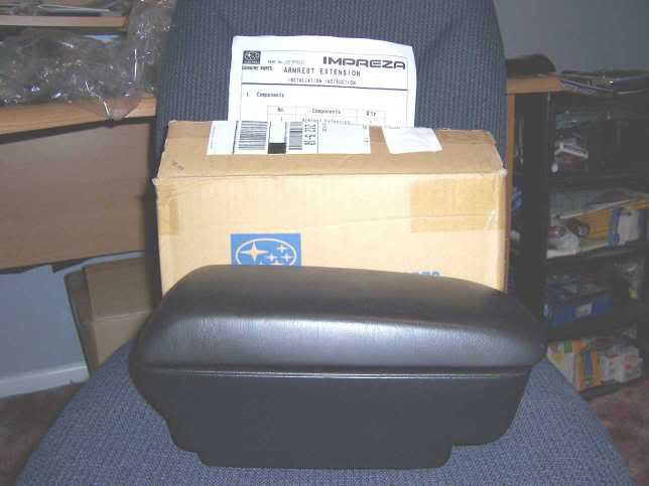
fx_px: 619
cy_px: 243
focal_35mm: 33
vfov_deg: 42.9
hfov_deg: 55.4
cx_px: 324
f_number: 2.8
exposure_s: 1/60
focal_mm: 5.5
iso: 140
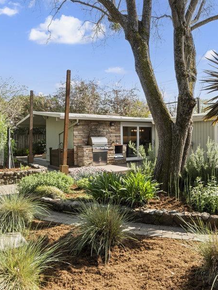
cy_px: 137
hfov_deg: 51.1
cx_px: 127
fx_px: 227
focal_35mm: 27
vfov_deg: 65.3
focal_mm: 17
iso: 100
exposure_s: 1/125
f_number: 8
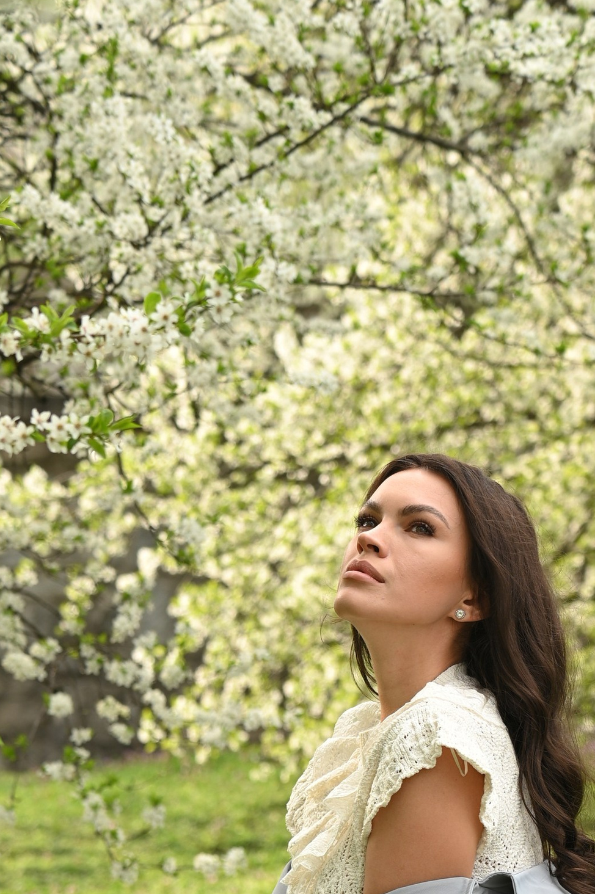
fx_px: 4568
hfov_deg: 7.4
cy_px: 713
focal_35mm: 184
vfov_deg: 11.1
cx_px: 414
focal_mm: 70
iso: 100
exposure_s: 1/160
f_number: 4
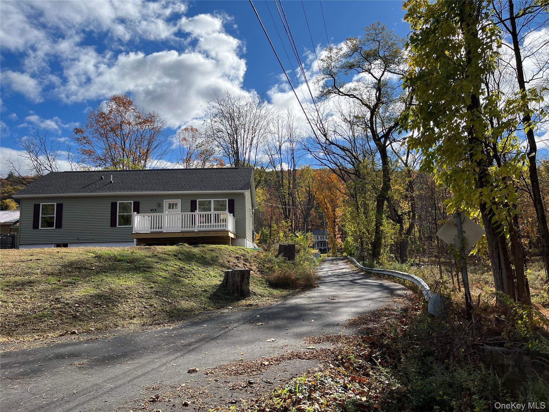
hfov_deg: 67.3
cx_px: 274
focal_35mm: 26
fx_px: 412
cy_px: 206
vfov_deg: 53.1
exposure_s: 1/4310
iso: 50
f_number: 1.6
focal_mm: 5.1
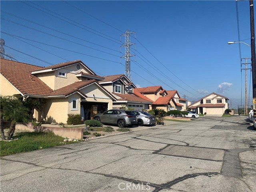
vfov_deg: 53.1
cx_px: 128
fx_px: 192
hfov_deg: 67.3
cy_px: 96
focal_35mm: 26
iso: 25
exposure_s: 1/3401
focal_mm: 4.25
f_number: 1.8
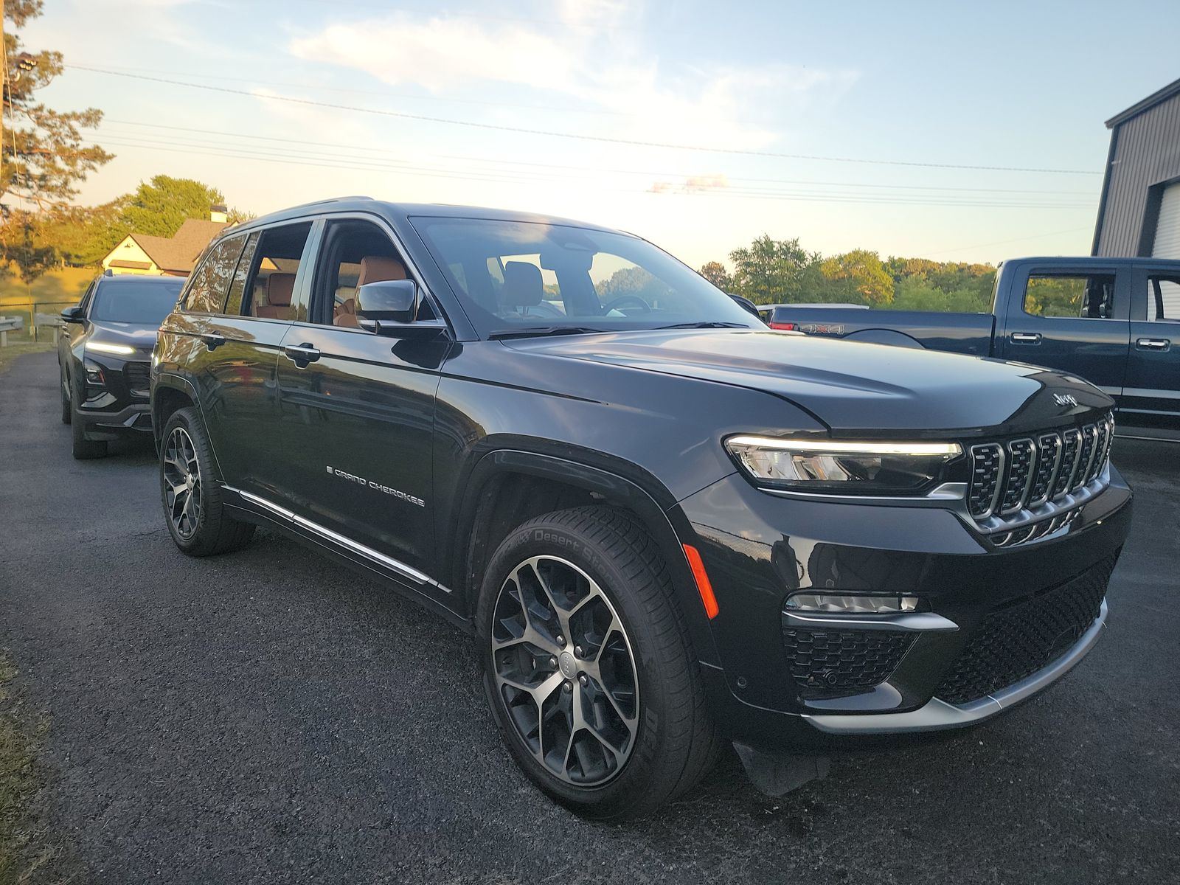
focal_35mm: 24
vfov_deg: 56.8
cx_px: 590
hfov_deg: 71.6
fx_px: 818
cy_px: 442
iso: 64
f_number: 1.8
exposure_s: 1/119
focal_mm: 6.7
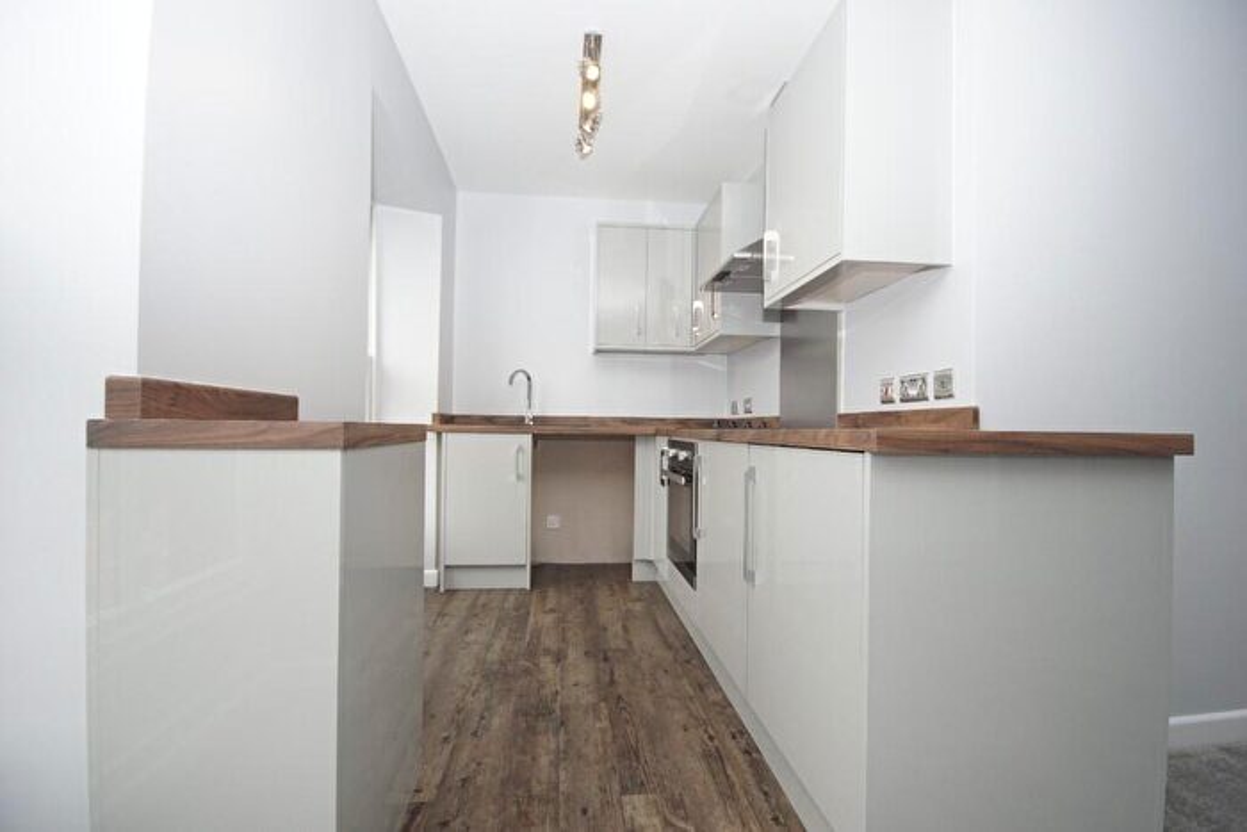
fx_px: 520
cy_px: 416
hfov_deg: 100.4
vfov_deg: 77.4
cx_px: 624
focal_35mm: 15
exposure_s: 1/160
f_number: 4
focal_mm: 10
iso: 320
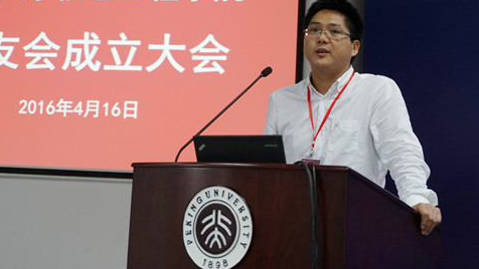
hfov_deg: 28.6
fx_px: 940
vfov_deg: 16.3
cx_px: 209
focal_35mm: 74
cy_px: 78
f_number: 4
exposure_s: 1/160
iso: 2000
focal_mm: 56
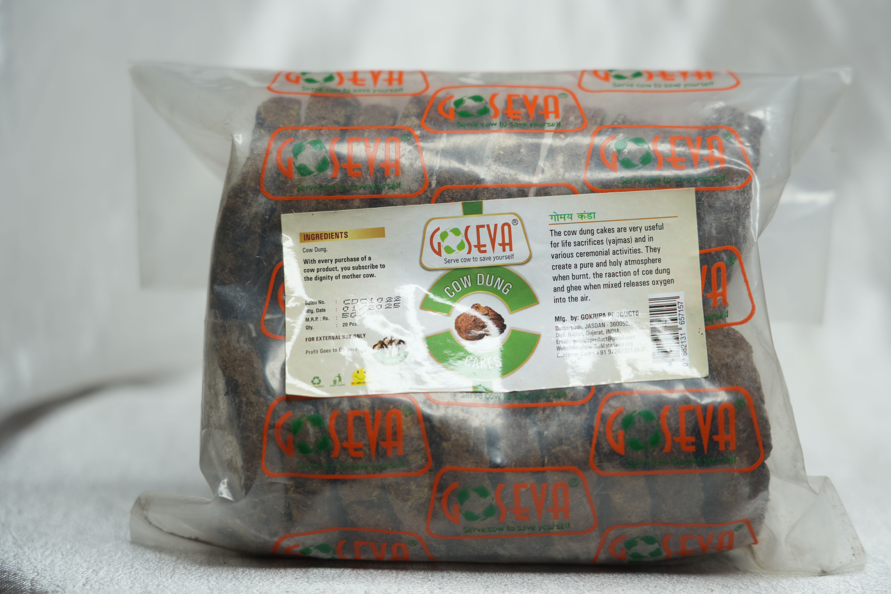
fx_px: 2104
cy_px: 290
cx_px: 485
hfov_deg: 23.9
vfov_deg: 16.1
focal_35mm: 85
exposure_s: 1/100
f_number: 4
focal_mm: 77
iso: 160
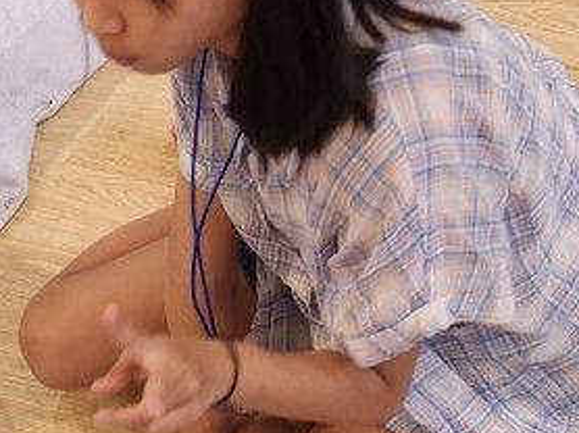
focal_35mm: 106
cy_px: 622
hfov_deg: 17.6
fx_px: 1771
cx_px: -137
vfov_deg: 13.3
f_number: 1.8
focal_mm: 5.4
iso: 64
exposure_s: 1/120
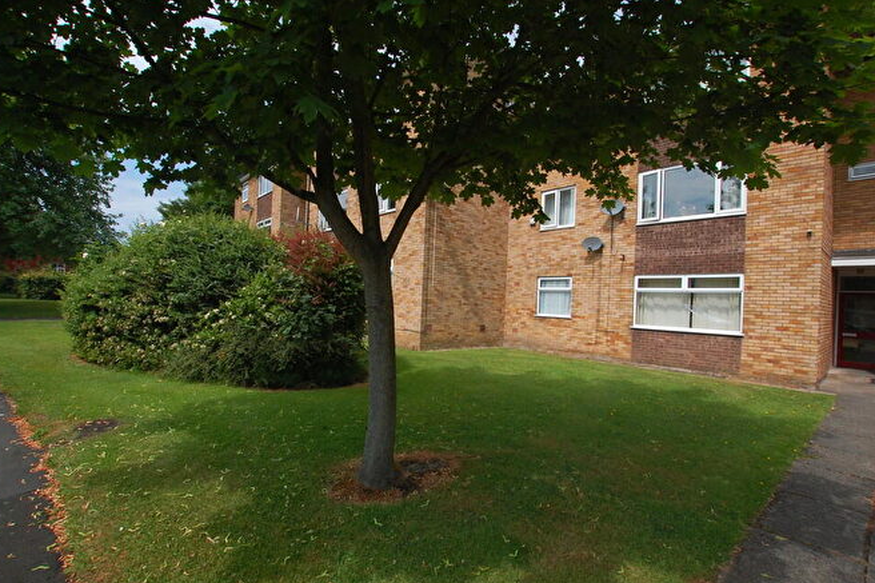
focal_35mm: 16
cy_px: 299
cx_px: 425
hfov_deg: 96.7
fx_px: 389
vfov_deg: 73.7
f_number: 10
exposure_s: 1/400
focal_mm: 10
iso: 400
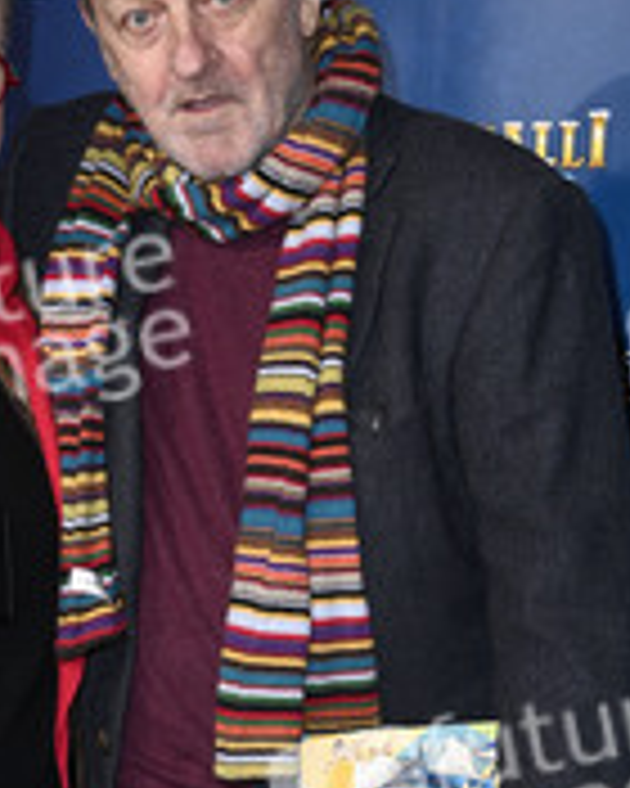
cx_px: 90
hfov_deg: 10.0
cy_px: 567
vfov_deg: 12.5
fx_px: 3589
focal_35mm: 154
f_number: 5.6
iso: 1250
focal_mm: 72
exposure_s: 1/250
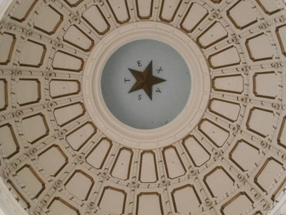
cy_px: 108
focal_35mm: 130
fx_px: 1075
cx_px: 143
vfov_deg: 11.4
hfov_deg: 15.2
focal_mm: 23.5
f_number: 6.5
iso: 800
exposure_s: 1/125
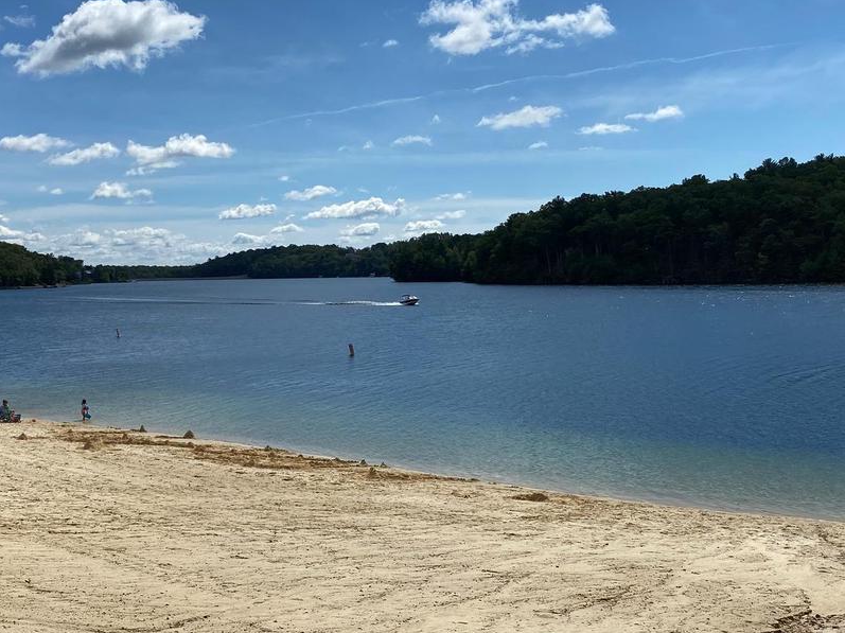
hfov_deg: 40.4
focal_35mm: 47
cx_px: 422
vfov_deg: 30.8
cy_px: 350
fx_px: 1147
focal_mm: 4.25
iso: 32
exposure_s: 1/6410
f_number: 1.8
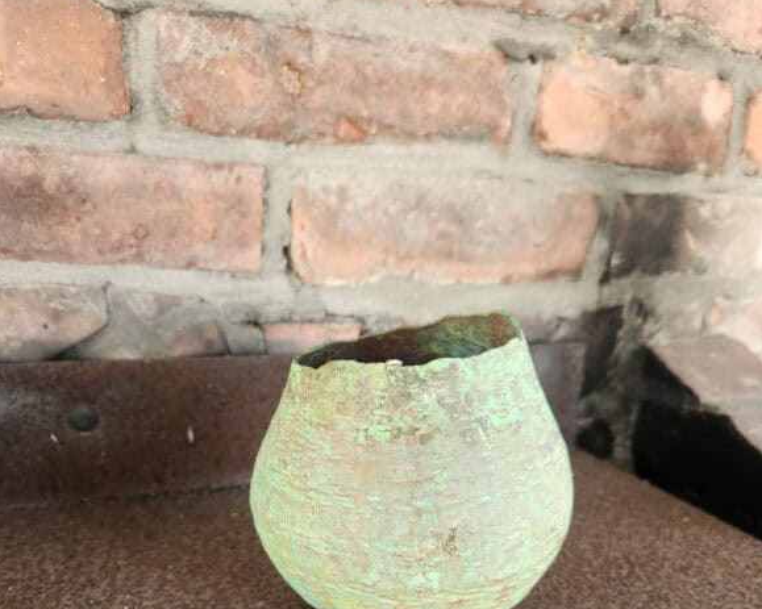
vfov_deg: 45.6
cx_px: 370
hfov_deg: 57.2
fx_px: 699
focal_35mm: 31
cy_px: 451
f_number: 1.8
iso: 250
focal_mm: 5.4
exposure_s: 1/120
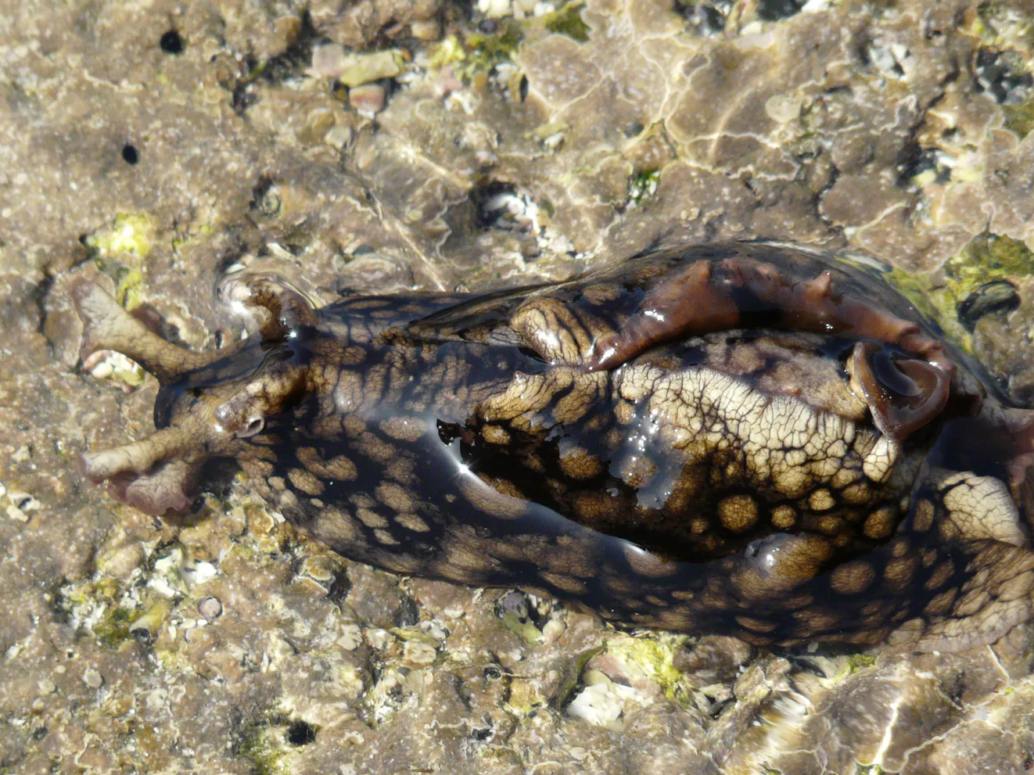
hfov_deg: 4.3
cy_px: 454
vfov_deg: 3.2
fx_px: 13738
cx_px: 549
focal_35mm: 460
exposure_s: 1/400
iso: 200
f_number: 4.5
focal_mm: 62.4
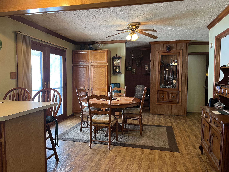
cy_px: 86
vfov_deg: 53.1
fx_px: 172
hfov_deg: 67.3
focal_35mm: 26
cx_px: 114
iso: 200
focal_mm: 5.7
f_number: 1.5
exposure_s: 1/60
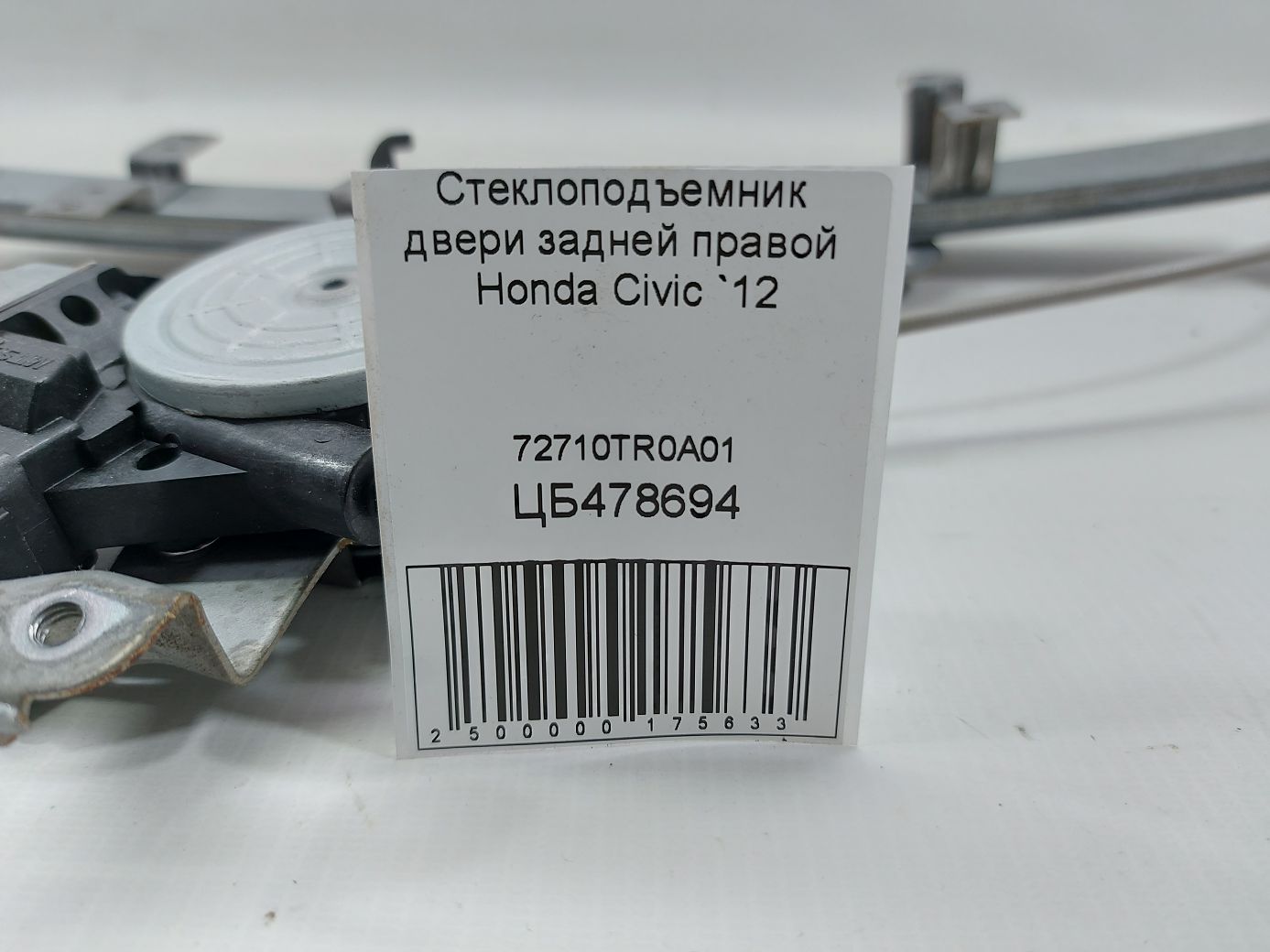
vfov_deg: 56.8
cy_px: 476
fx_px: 880
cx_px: 635
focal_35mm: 24
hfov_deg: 71.6
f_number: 1.8
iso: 50
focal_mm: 5.23
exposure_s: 1/50
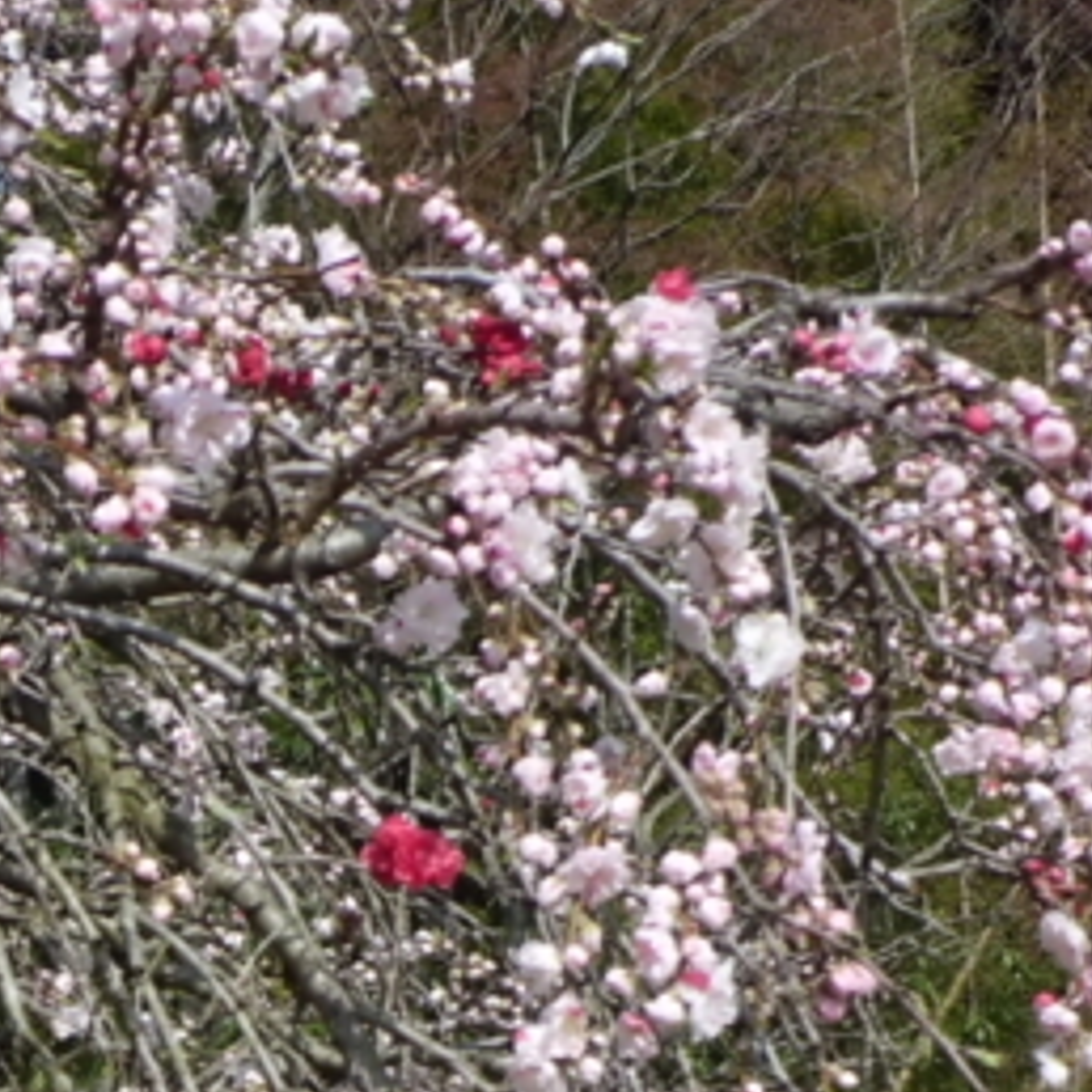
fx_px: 4604
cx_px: 42
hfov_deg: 13.4
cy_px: 1266
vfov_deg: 13.2
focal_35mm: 129
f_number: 3.4
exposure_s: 1/1000
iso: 64
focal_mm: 8.3
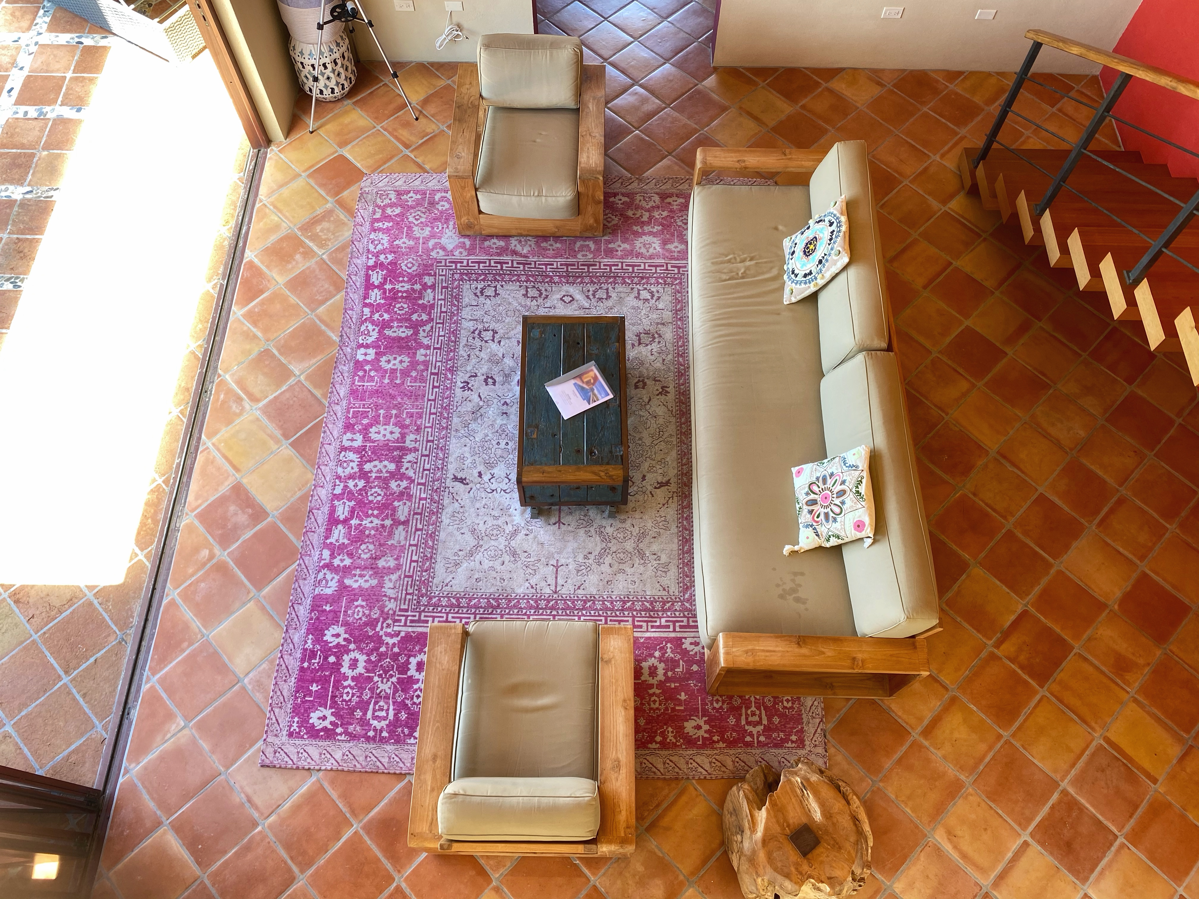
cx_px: 600
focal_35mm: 26
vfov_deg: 53.1
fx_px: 901
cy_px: 450
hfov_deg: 67.3
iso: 40
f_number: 1.8
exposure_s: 1/120
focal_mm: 4.25
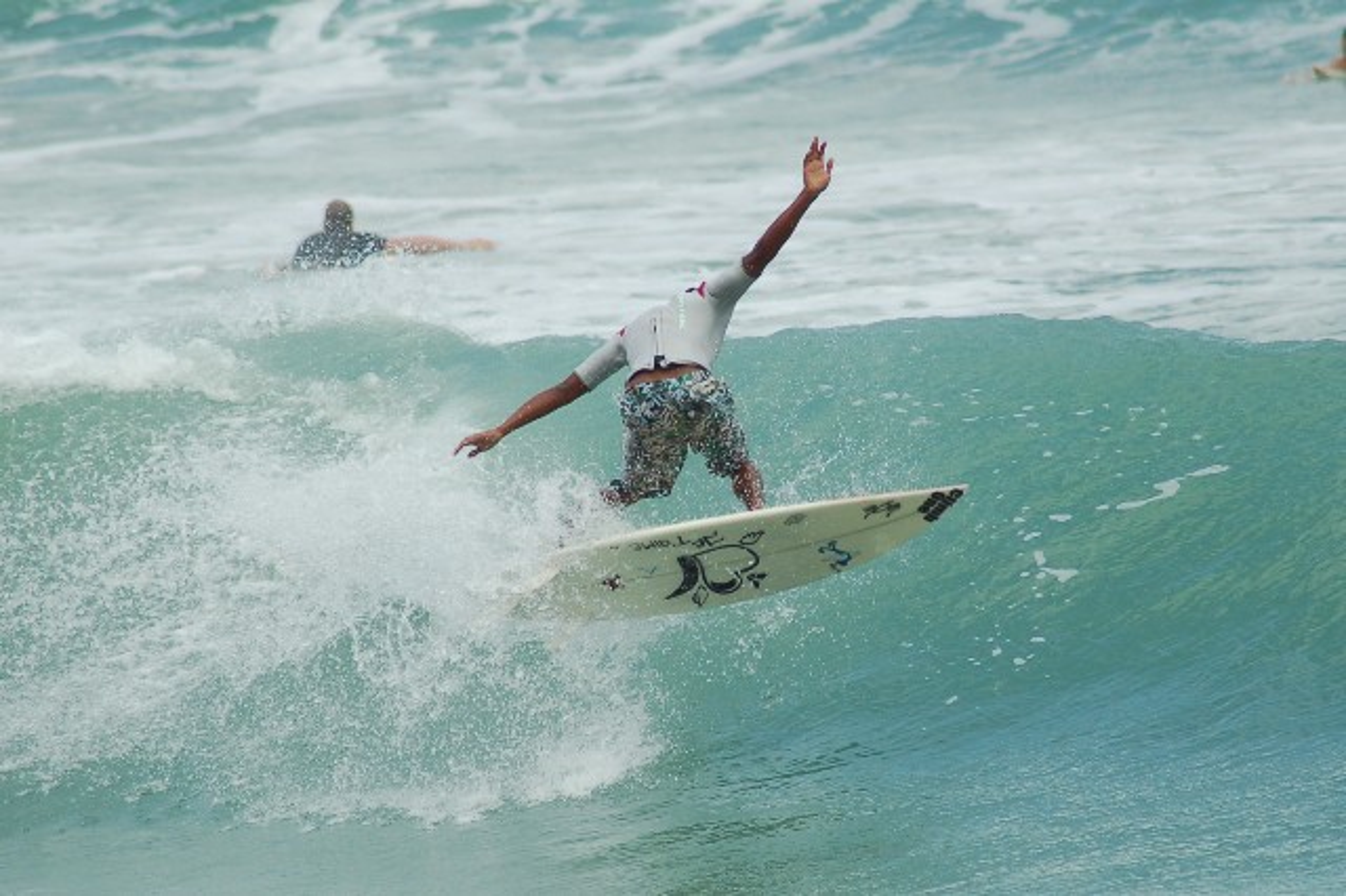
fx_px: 16816
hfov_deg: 4.6
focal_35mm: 450
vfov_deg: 3.1
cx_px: 673
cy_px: 448
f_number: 5.6
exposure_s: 1/1000
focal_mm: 300
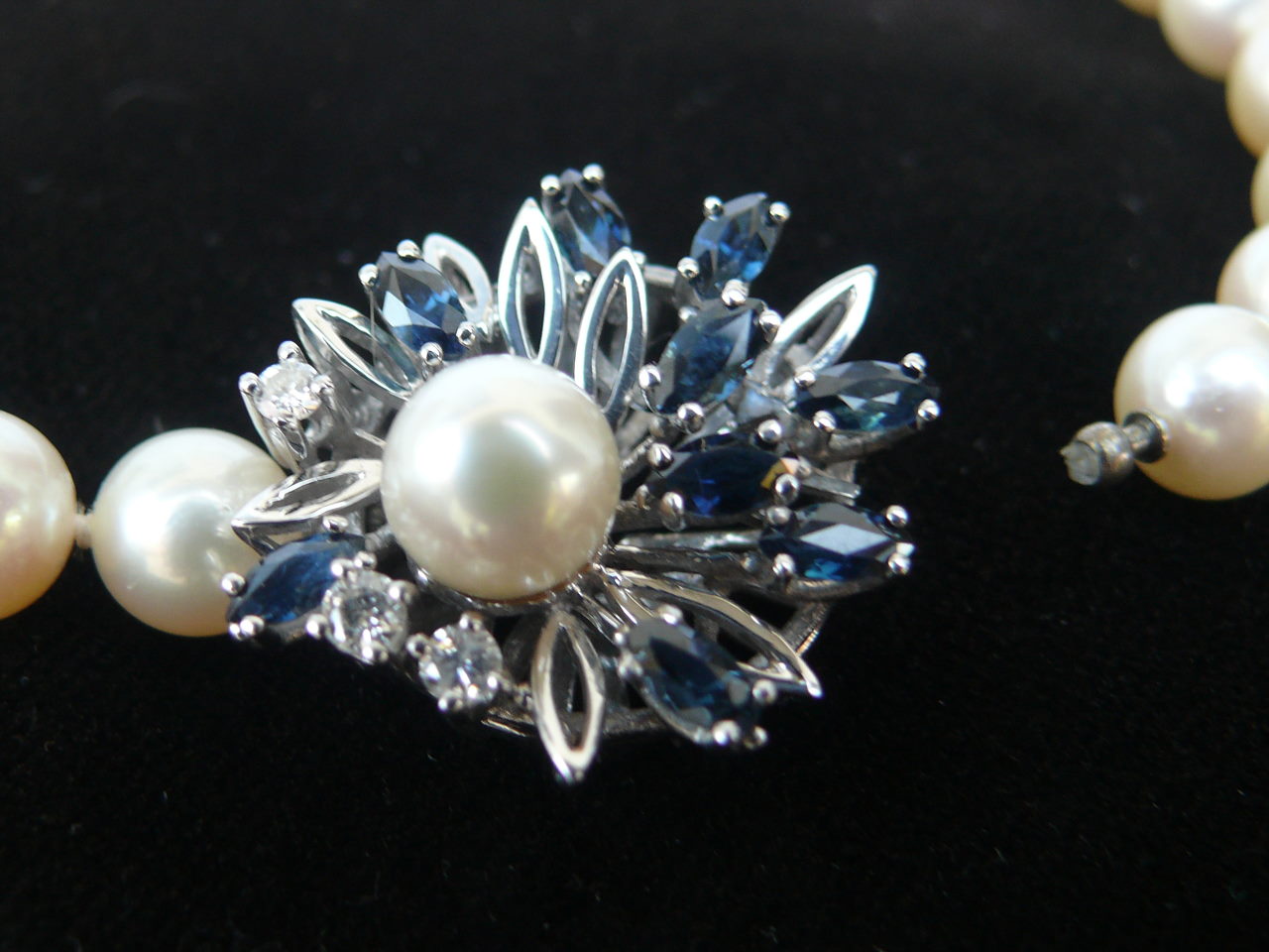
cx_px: 634
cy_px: 476
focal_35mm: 35
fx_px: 1283
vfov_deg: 40.7
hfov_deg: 52.6
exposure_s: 1/30
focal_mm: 7.4
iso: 125
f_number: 2.8
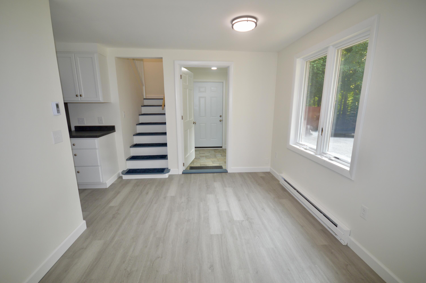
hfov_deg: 100.4
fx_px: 177
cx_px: 213
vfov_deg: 77.2
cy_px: 142
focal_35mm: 15
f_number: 4.5
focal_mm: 10
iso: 400
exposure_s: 1/80
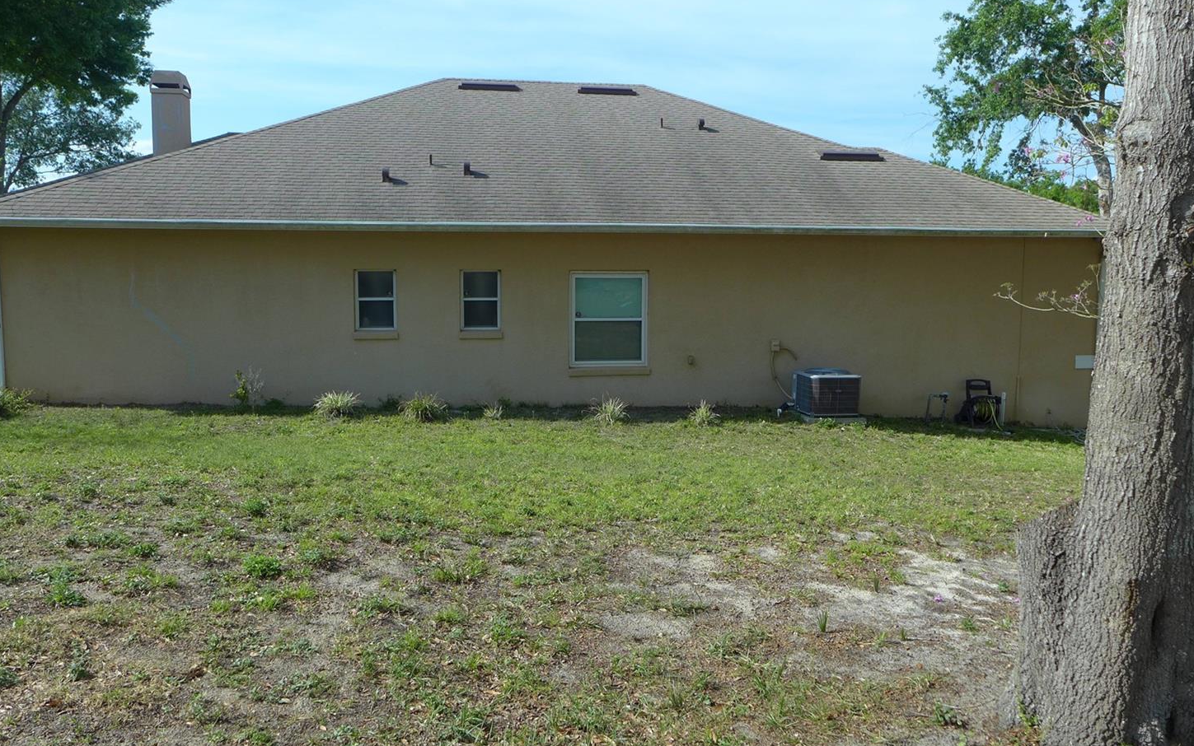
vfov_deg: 46.0
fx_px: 879
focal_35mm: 27
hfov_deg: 68.4
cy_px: 365
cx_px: 616
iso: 80
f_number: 2.8
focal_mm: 4.7
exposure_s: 1/125
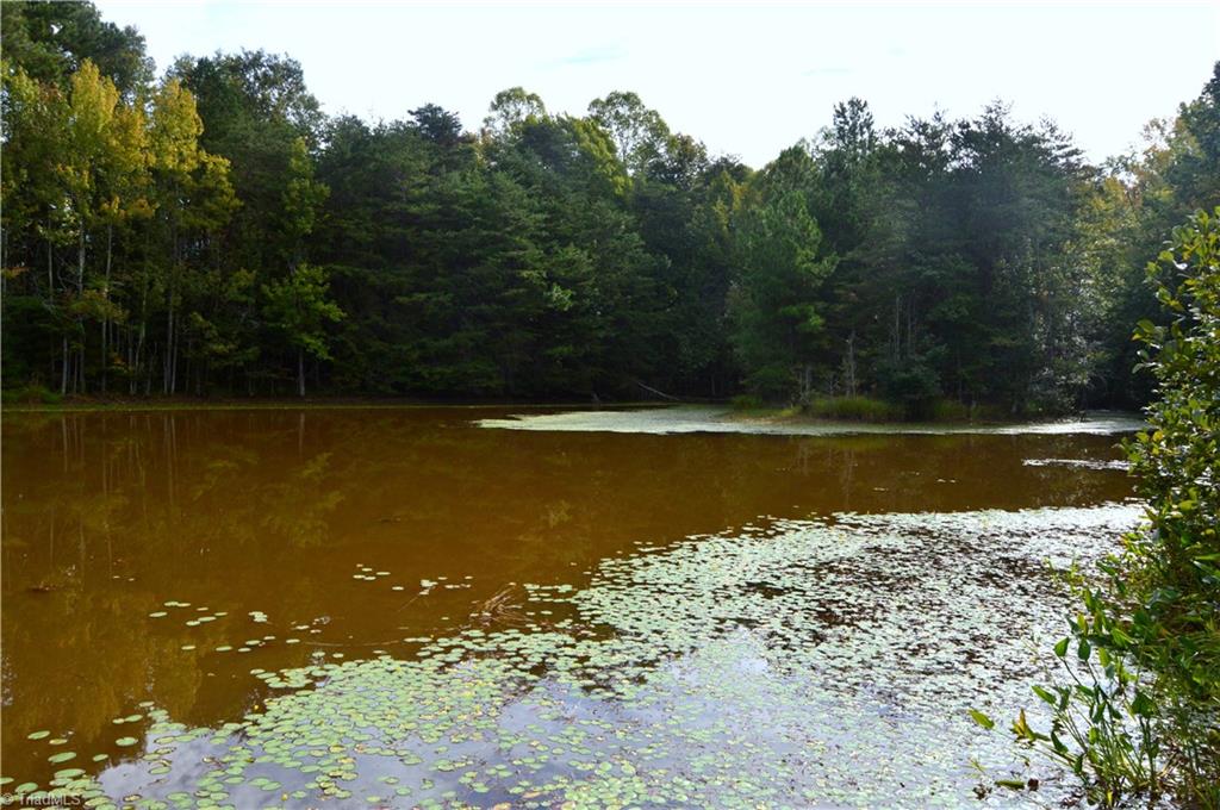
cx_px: 610
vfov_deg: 47.8
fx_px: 914
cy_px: 405
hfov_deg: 67.4
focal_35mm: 27
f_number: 11
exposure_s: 1/400
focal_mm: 18
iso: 400
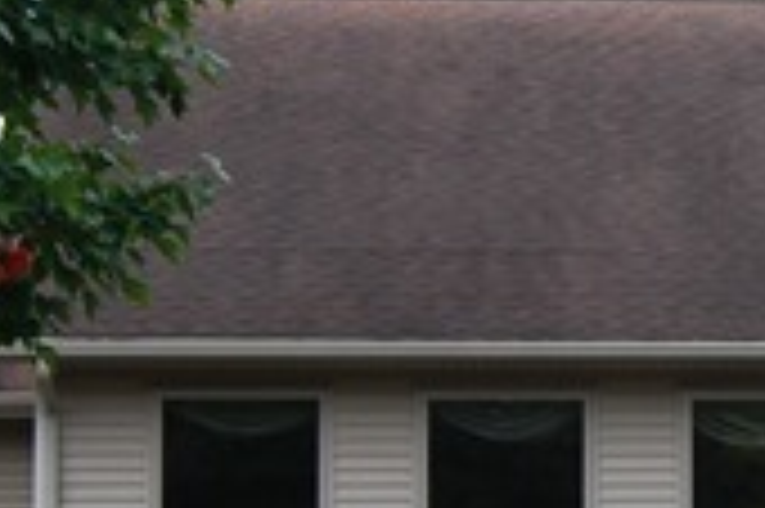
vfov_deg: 6.3
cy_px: 335
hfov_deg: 9.4
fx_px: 4607
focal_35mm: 217
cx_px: 945
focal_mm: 24
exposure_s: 1/200
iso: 100
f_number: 7.1
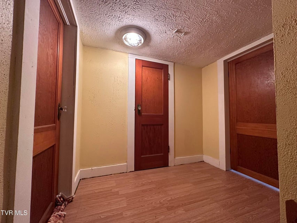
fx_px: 120
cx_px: 148
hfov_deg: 102.1
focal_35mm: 14
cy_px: 112
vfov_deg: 85.7
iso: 400
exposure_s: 1/60
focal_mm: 2.22
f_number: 2.2
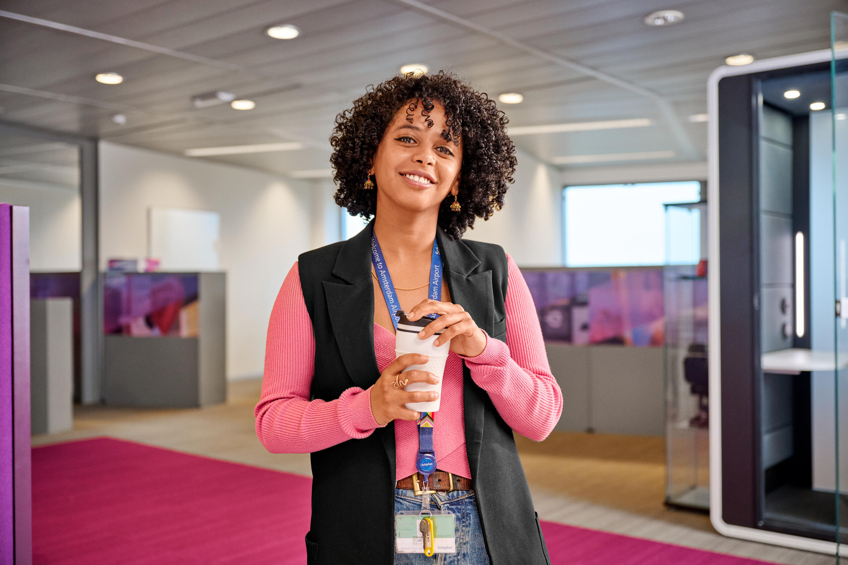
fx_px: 895
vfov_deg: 35.1
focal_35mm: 38
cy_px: 282
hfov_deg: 50.7
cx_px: 424
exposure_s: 1/100
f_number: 2.8
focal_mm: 38
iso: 500
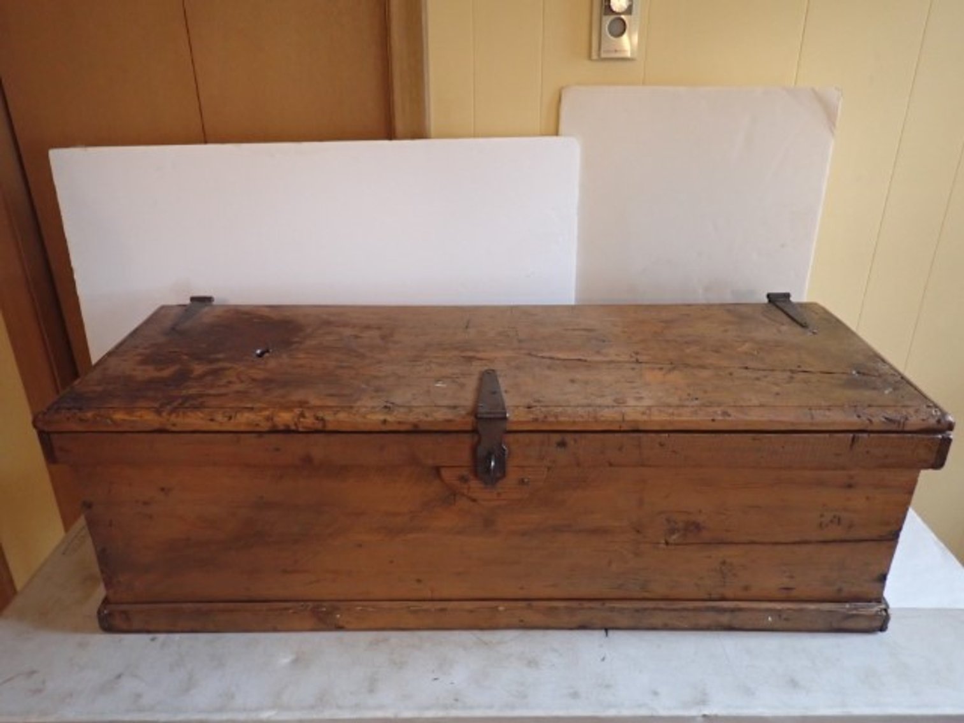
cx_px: 482
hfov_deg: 69.4
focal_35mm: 25
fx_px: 696
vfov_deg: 54.9
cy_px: 362
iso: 640
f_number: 2
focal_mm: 4.5
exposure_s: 1/30
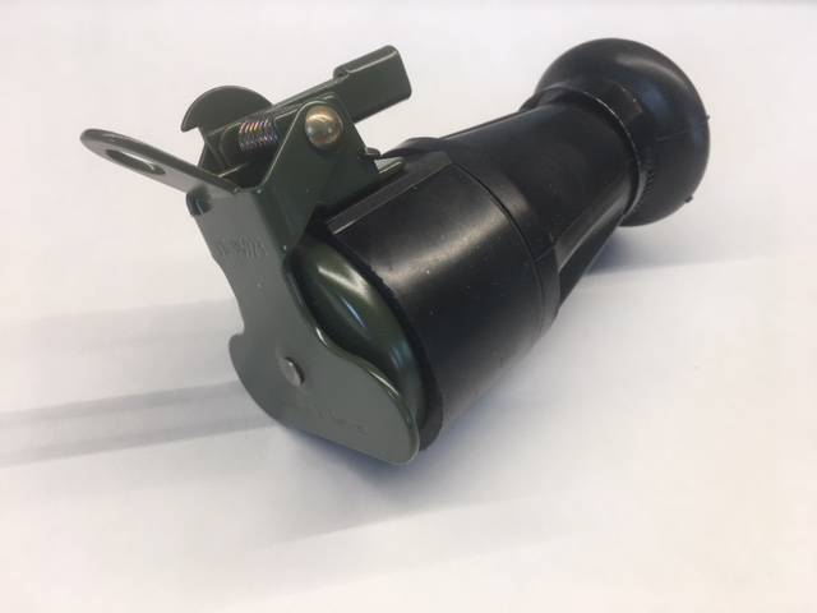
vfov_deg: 48.2
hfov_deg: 61.7
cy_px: 306
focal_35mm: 29
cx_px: 408
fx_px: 684
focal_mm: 4.15
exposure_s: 1/33
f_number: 2.2
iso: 32
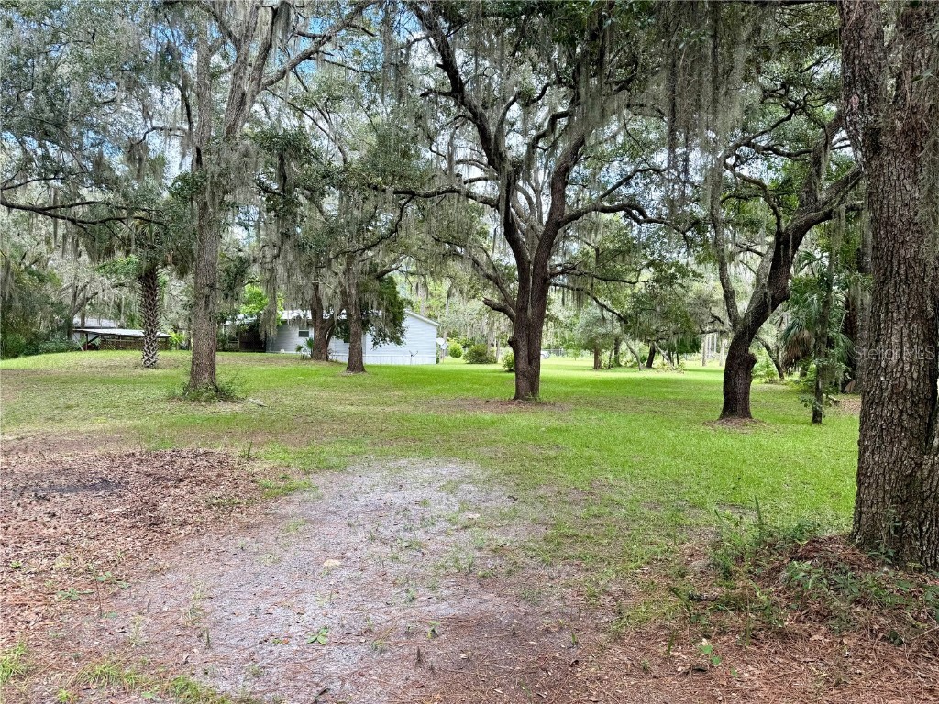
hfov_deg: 71.6
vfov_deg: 56.8
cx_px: 470
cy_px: 352
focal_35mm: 24
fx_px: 651
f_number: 1.78
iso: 80
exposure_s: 1/535
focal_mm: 6.76
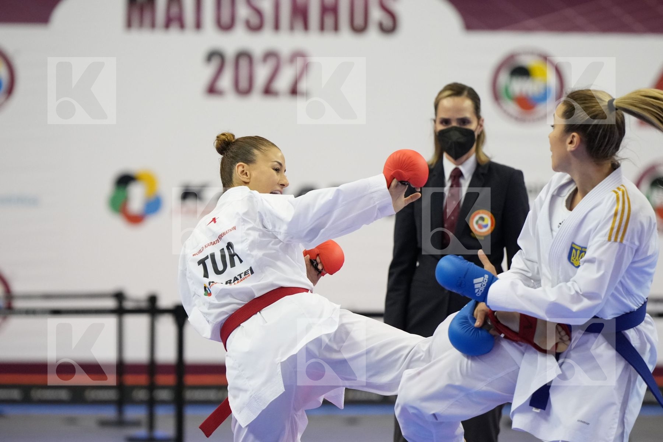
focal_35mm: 228
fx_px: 4199
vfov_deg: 6.0
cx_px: 332
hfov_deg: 9.0
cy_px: 221
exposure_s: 1/1000
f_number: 2.8
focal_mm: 152
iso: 3200
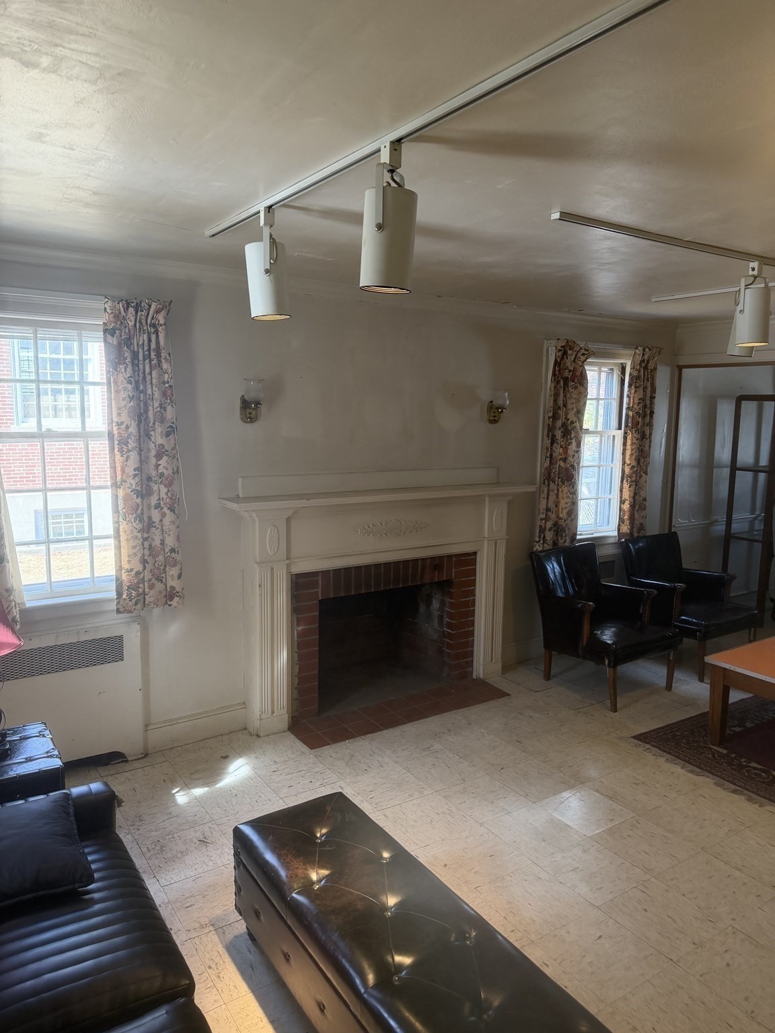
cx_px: 388
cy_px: 516
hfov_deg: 56.8
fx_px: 716
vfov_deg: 71.6
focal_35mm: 24
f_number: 1.78
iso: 200
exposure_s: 1/136
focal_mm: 6.76
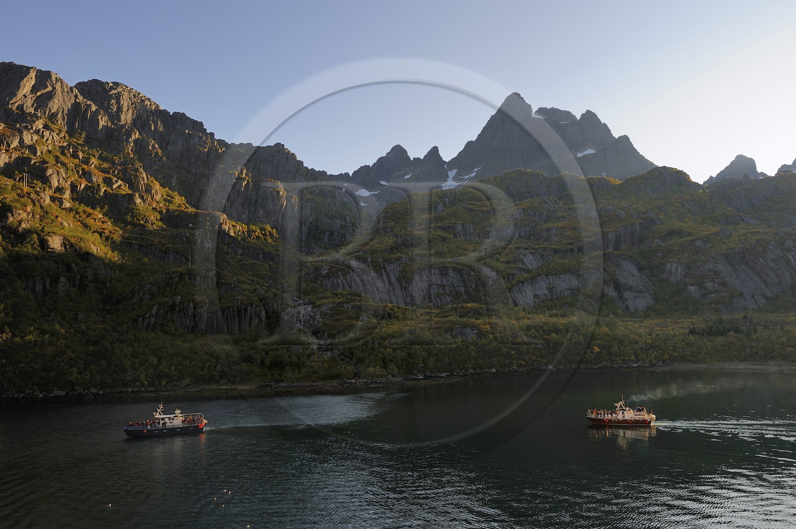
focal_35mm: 29
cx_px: 398
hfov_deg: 63.7
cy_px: 264
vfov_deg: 44.9
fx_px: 641
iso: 200
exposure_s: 1/160
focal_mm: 29
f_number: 9
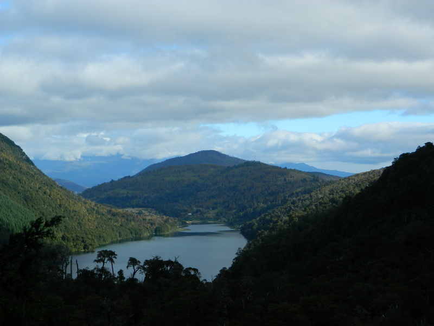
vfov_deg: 21.0
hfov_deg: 27.8
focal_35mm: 70
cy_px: 163
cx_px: 217
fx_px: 878
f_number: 4
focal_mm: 12.6
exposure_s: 1/640
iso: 80
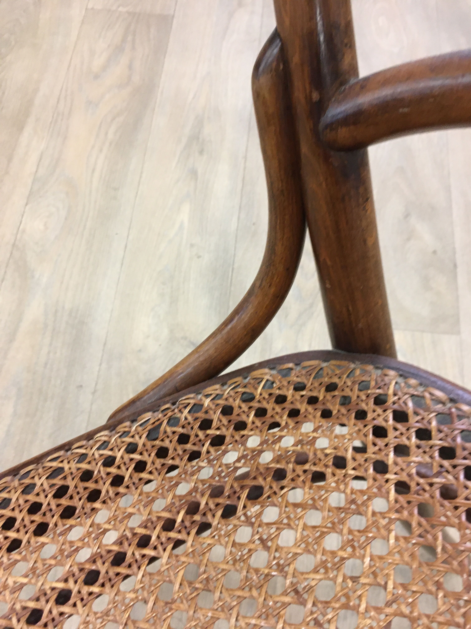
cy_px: 314
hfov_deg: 48.2
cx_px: 236
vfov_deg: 61.7
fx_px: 526
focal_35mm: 29
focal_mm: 4.15
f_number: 2.2
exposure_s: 1/20
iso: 200
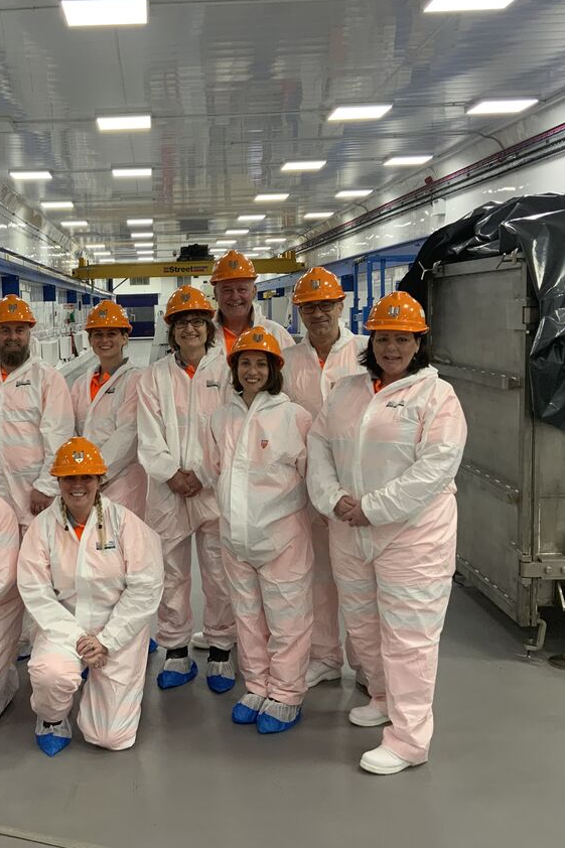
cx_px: 111
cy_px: 429
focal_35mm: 43
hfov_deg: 30.4
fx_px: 1013
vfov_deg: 45.4
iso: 50
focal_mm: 3
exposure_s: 1/50
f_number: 1.8
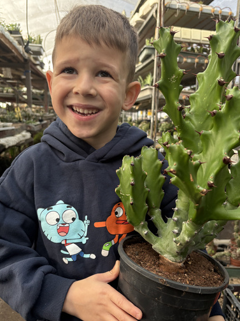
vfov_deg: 58.3
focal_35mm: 31
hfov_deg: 45.3
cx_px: 137
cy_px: 166
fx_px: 287
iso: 100
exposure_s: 1/179
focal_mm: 5.96
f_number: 1.6
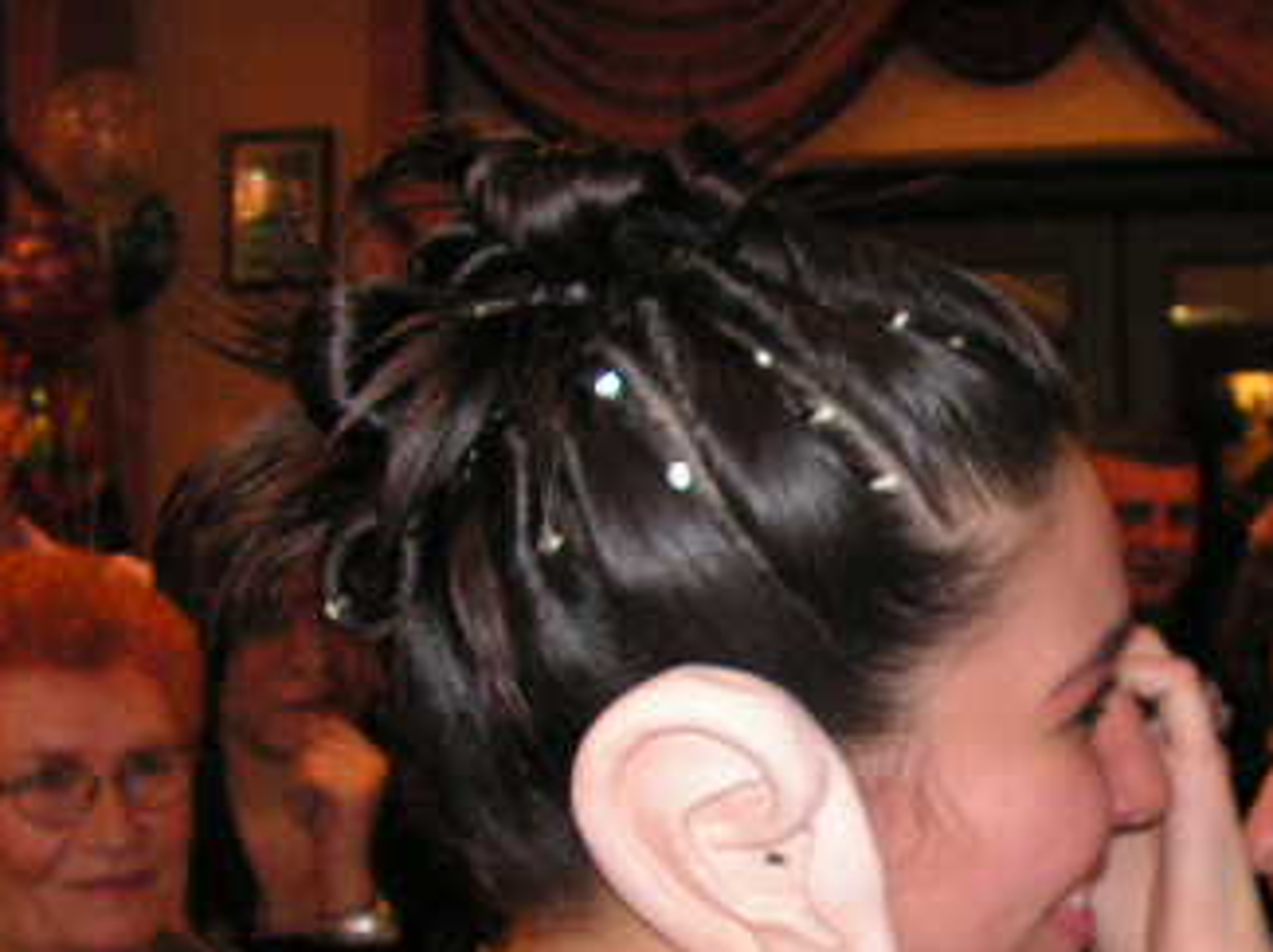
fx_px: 2608
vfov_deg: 20.2
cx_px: 1034
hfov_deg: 26.9
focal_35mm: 71
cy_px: 901
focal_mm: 6
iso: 200
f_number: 3.2
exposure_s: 1/40
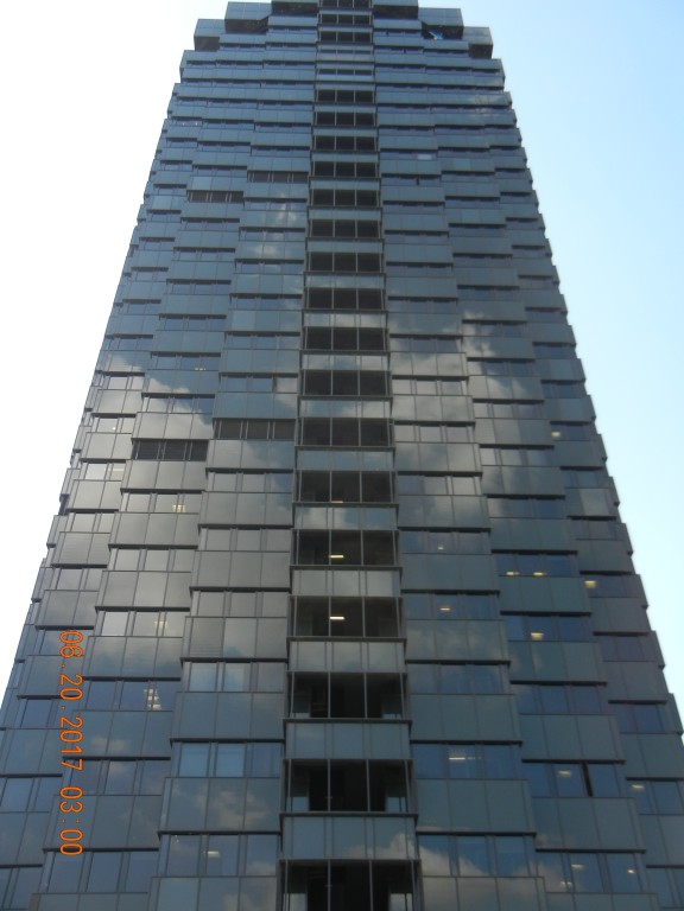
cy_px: 456
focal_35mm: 34
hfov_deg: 41.8
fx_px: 896
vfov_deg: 54.0
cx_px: 342
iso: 160
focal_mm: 6.2
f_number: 3.6
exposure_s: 1/310
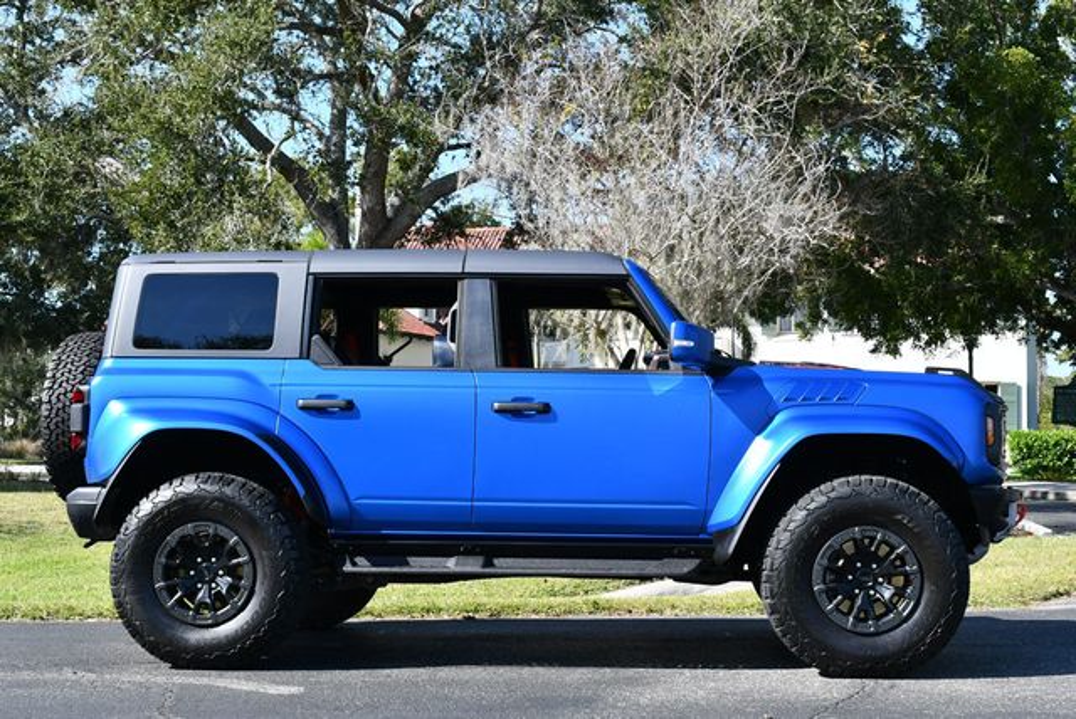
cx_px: 538
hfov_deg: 35.6
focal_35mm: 56
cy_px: 360
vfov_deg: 24.2
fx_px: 1675
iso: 180
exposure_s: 1/250
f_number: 8
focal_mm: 28
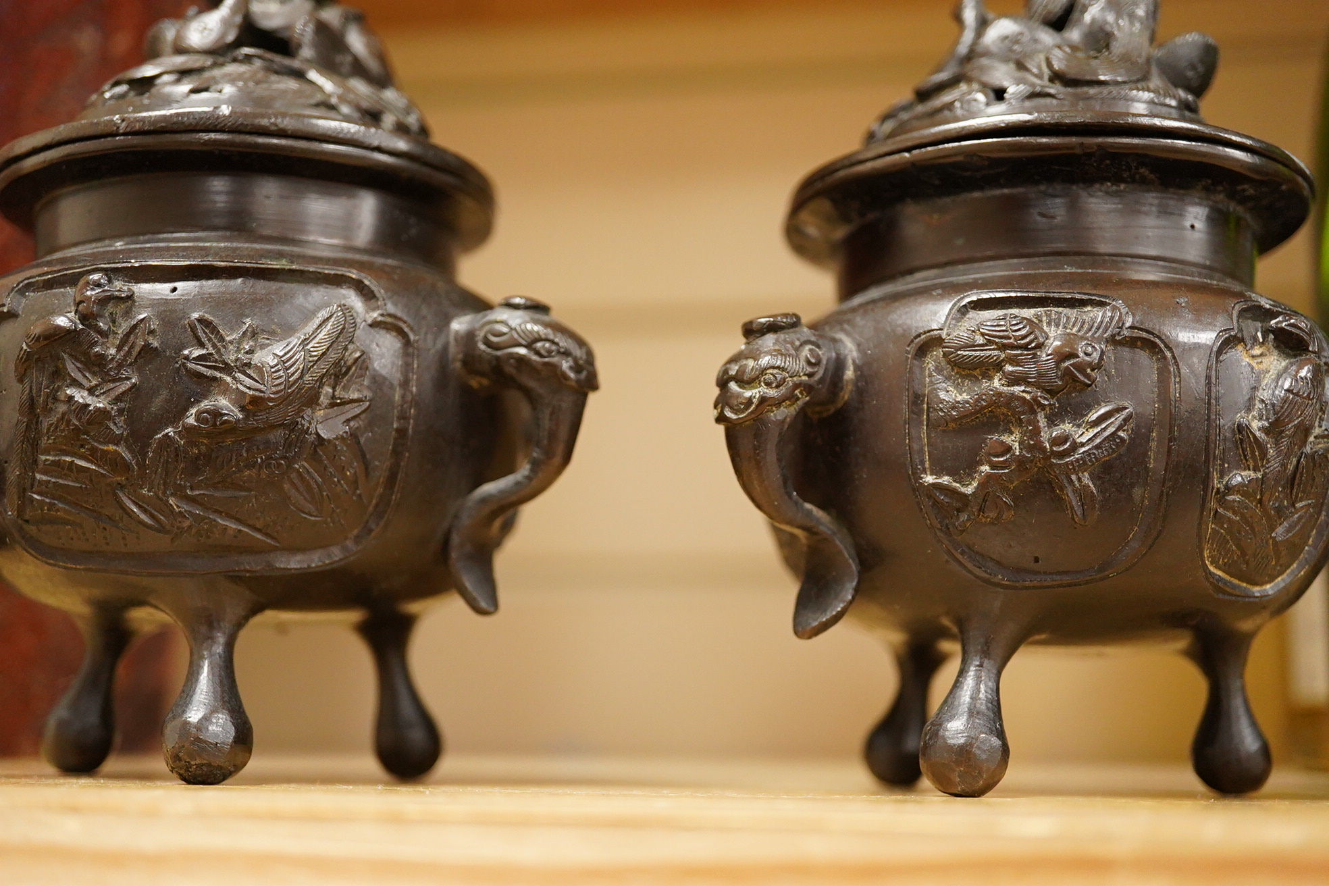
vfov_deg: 29.9
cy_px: 443
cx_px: 664
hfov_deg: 43.6
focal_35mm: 45
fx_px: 1661
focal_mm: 30
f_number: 3.5
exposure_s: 1/125
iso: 2500
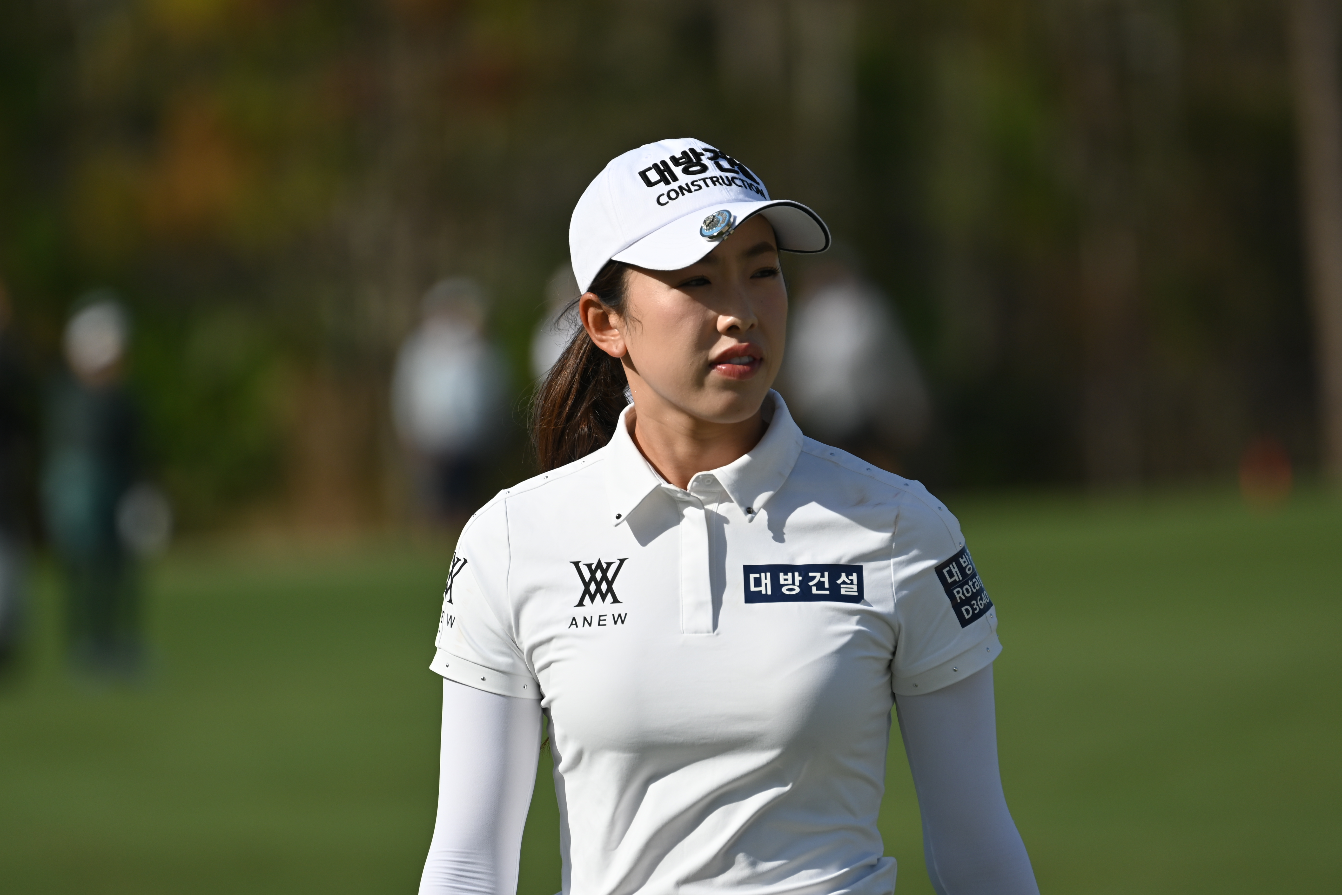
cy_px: 448
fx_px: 22365
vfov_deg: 2.3
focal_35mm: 600
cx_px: 671
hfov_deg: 3.4
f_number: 5.6
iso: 100
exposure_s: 1/800
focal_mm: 400
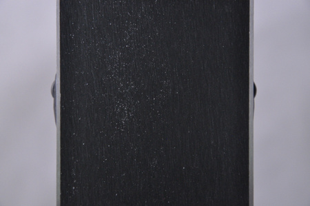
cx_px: 155
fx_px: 1355
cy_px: 103
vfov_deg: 8.7
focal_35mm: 158
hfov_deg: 13.1
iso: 3200
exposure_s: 1/125
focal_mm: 105
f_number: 9.5
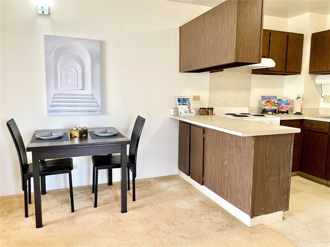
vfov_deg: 53.1
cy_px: 124
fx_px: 248
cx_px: 165
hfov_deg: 67.3
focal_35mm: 26
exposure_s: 1/60
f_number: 1.6
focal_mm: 4.2
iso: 125
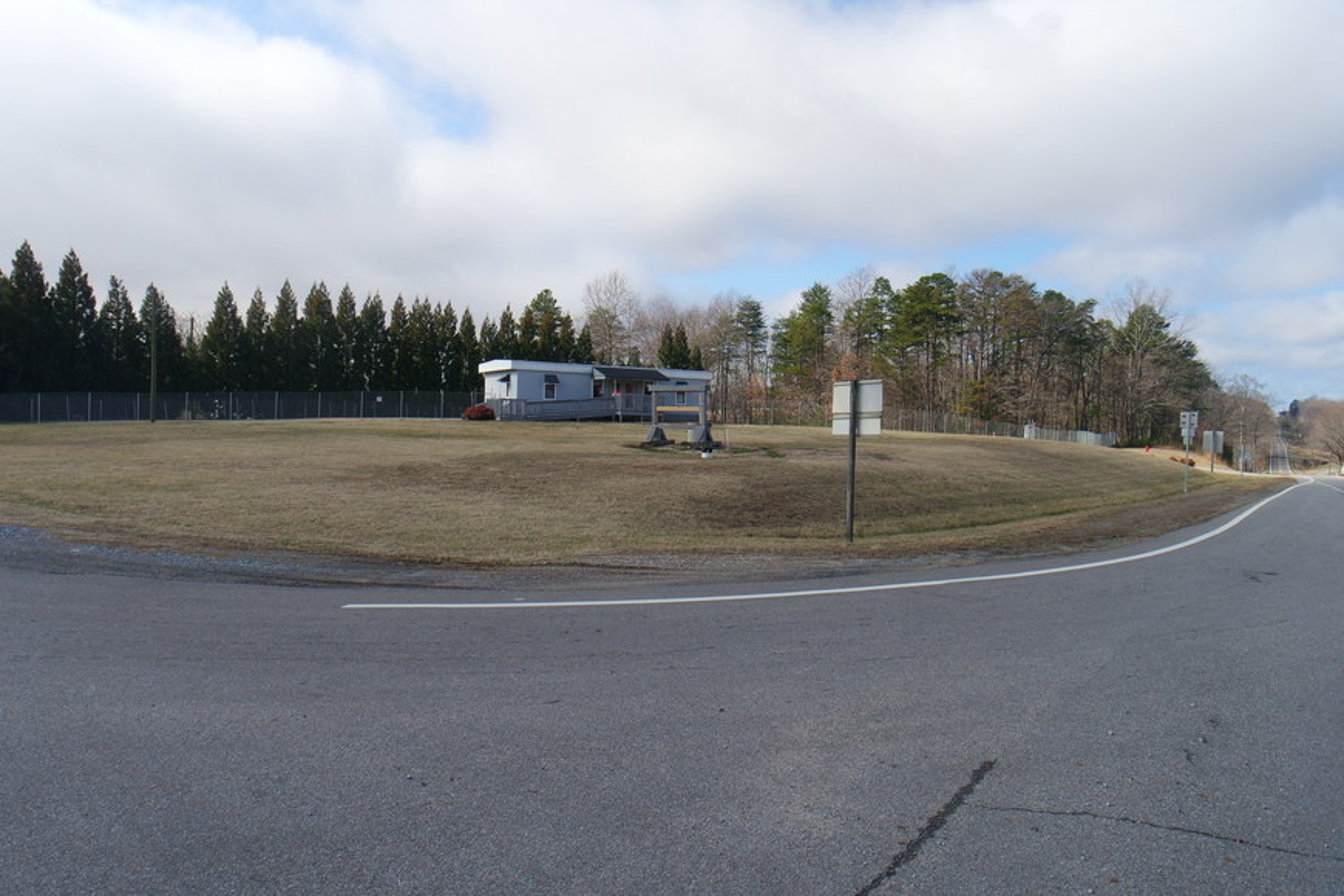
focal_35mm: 24
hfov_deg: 73.7
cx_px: 672
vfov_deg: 53.1
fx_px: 896
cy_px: 448
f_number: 8
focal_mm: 9
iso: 160
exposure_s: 1/320
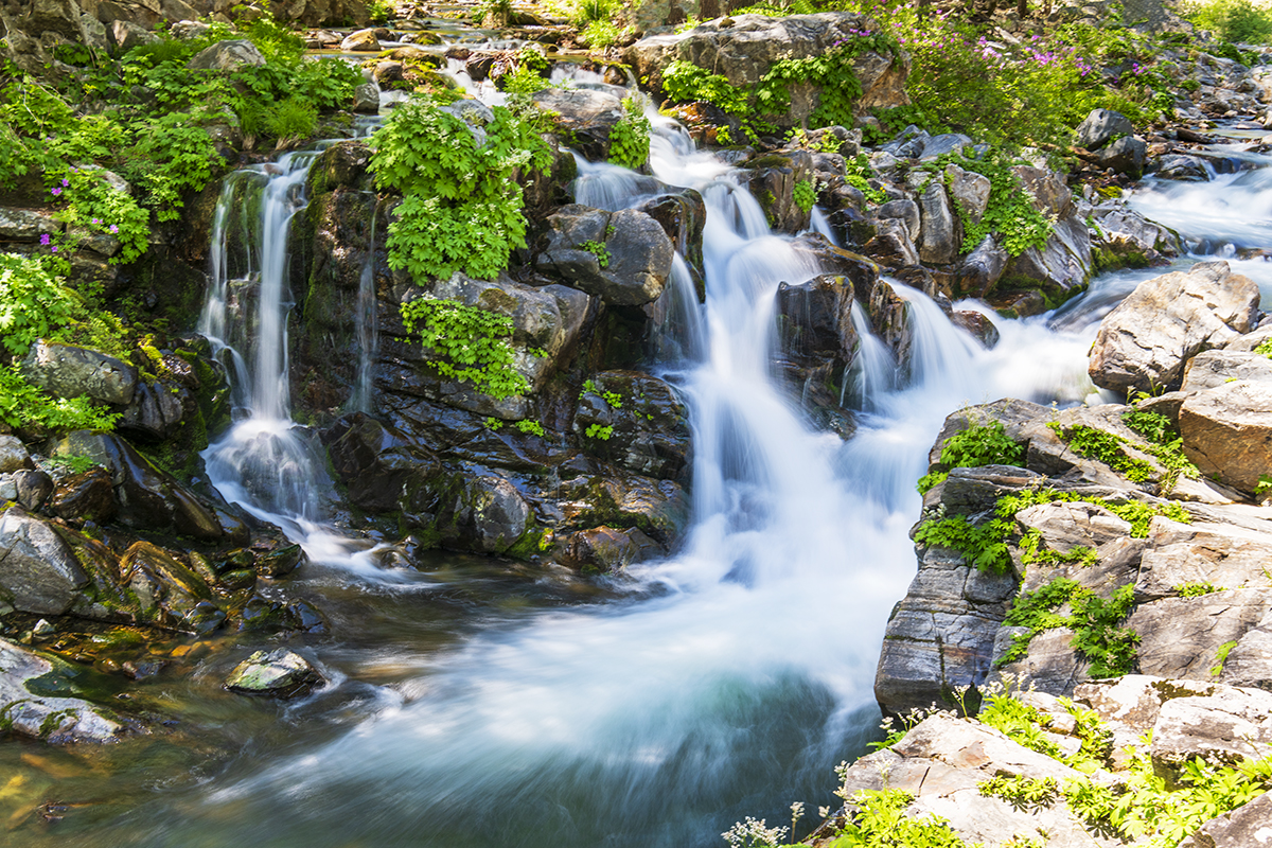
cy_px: 424
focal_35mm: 42
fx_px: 1484
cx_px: 636
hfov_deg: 46.4
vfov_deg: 31.9
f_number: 8
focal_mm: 42
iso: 64
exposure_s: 1
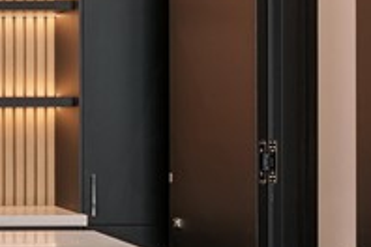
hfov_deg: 16.9
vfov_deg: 13.2
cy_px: 111
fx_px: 1072
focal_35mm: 104
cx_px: -252
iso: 250
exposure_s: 1/13
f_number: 8
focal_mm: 19
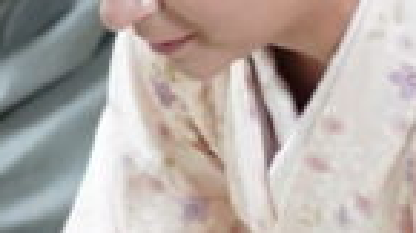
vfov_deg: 3.0
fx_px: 4493
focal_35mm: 408
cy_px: 268
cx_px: 83
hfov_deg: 5.3
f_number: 1.8
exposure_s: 1/500
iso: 3200
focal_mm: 55
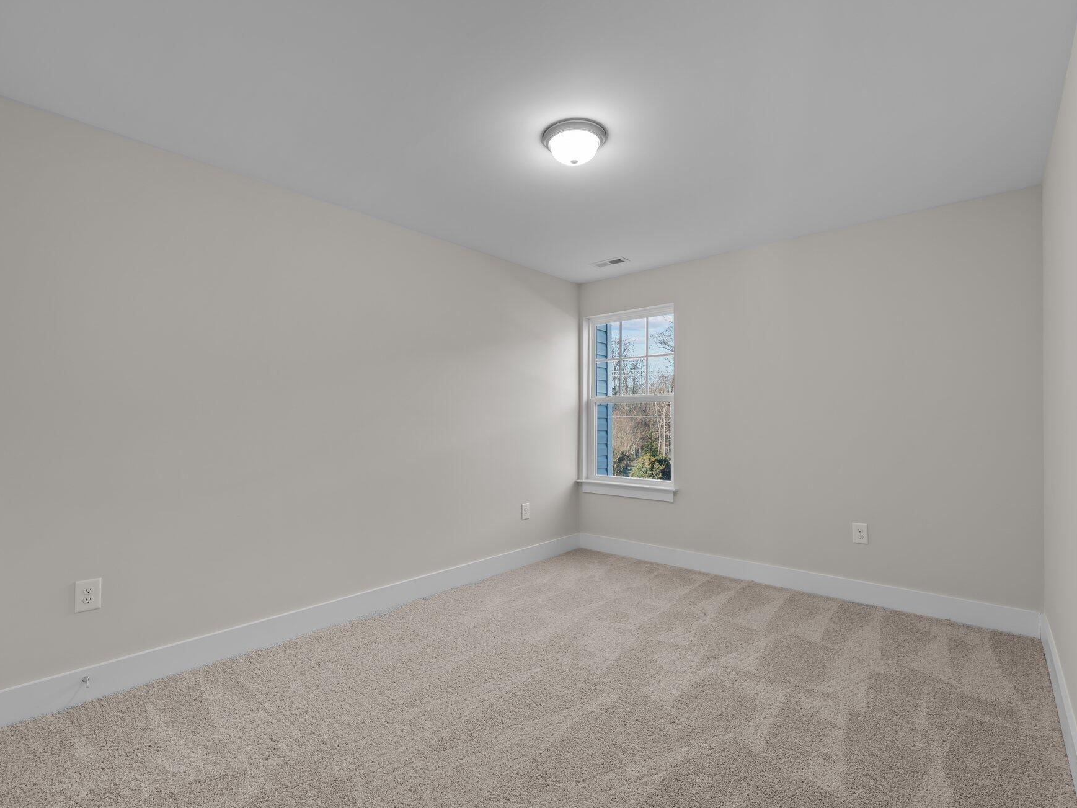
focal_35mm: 17
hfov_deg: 91.0
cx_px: 530
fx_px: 529
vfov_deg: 74.7
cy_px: 411
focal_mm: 15
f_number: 7.1
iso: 200
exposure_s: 1/4
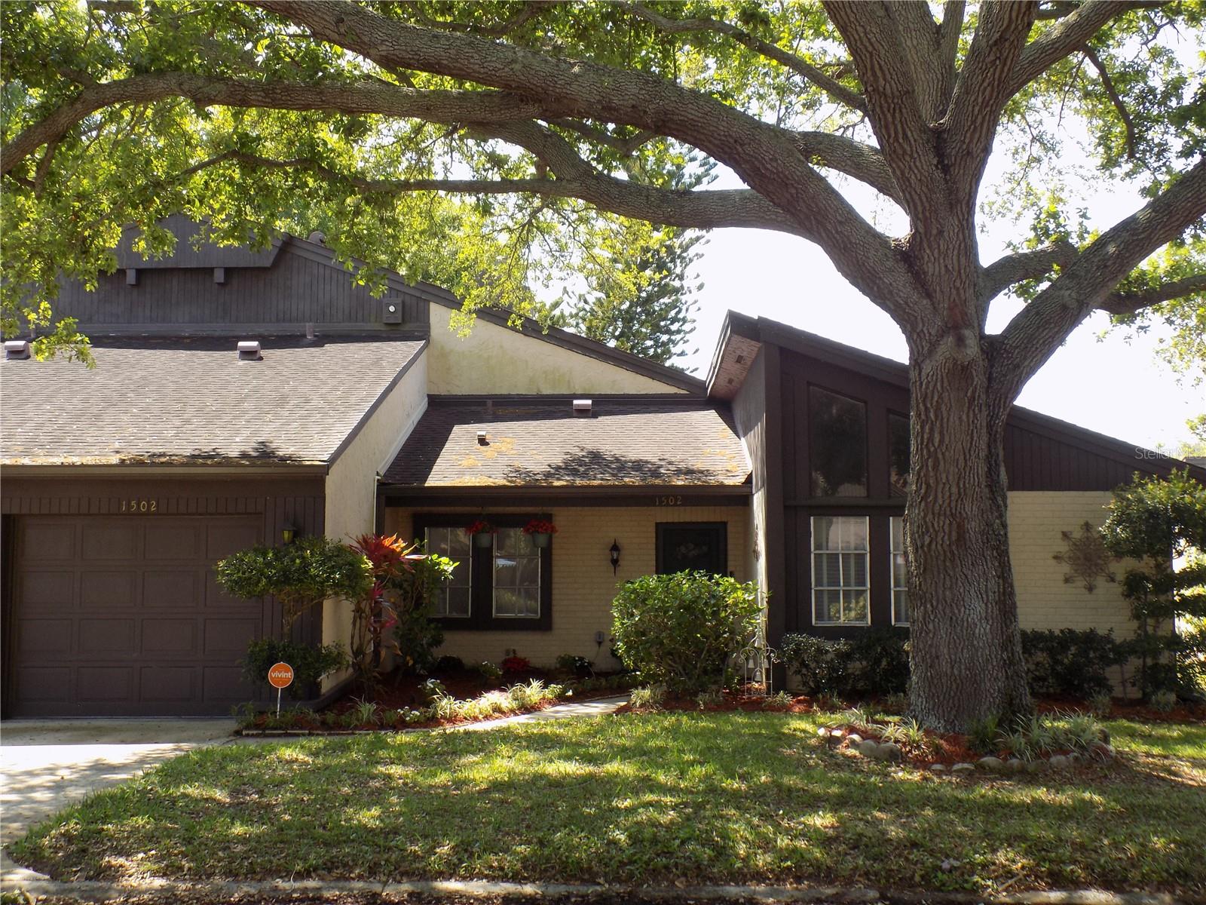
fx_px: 1428
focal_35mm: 41
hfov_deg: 45.8
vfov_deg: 35.1
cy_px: 452
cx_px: 603
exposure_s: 1/160
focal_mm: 7.3
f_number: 3.6
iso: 80
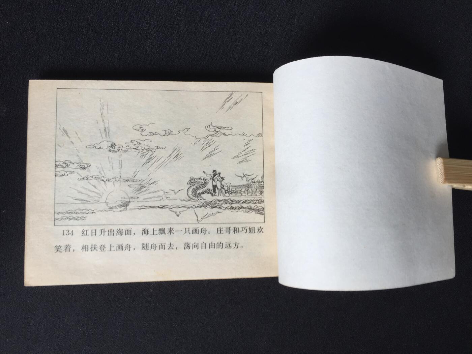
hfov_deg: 61.7
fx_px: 395
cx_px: 236
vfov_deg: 48.2
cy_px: 177
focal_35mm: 29
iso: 32
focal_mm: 4.15
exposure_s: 1/100
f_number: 2.2
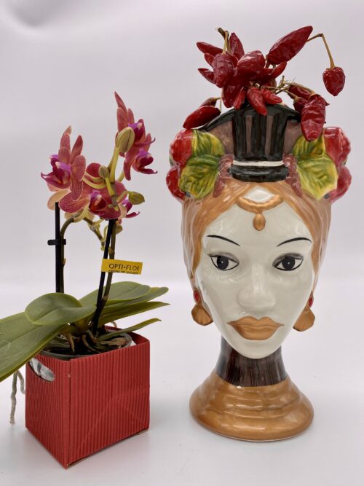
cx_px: 182
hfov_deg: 53.0
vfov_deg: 67.3
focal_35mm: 26
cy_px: 243
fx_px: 365
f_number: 1.8
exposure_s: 1/355
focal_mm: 4.25
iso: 32
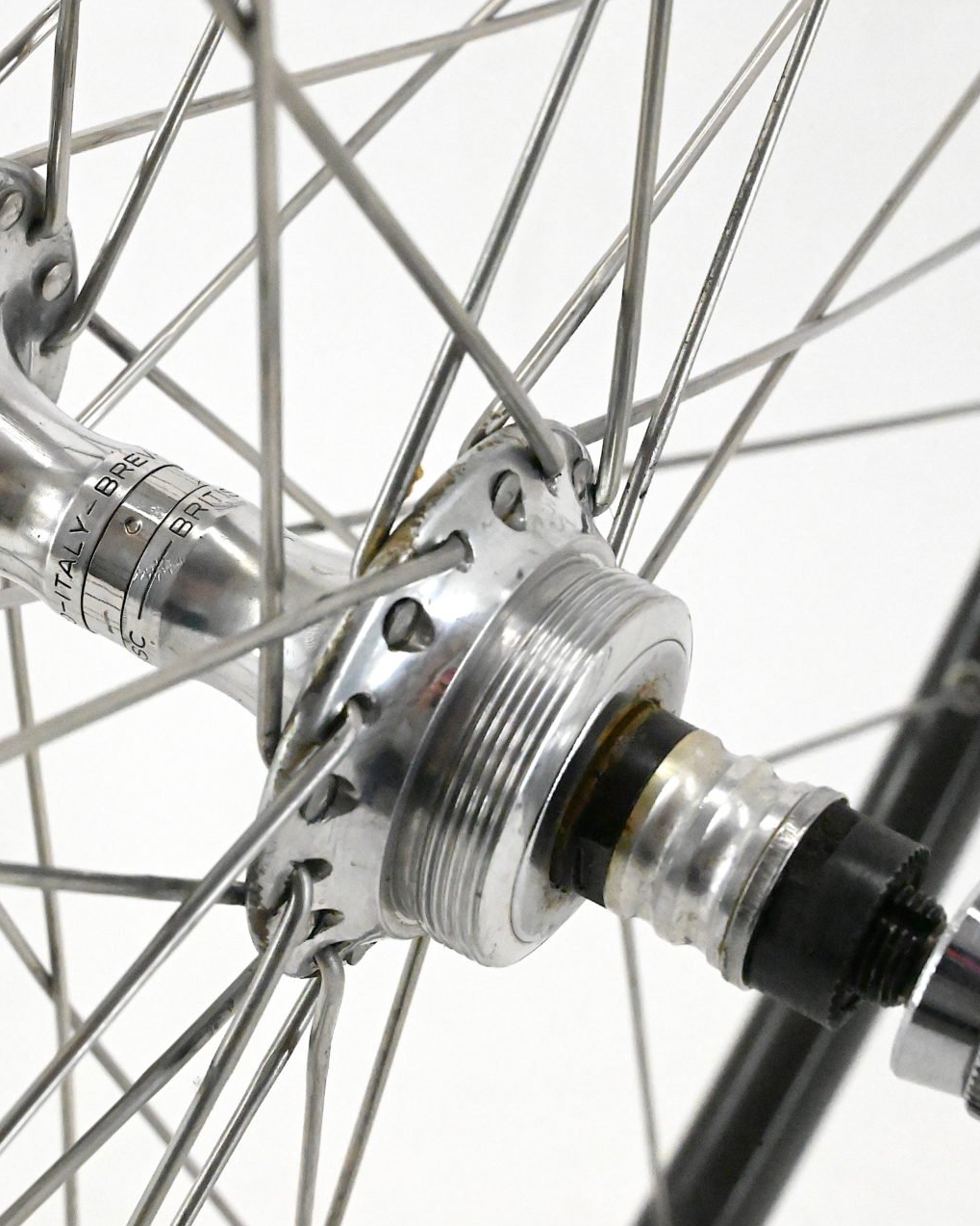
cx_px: 273
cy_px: 613
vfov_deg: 19.4
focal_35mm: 99
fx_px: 3590
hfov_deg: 15.5
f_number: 20
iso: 28800
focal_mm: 70
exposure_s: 1/640
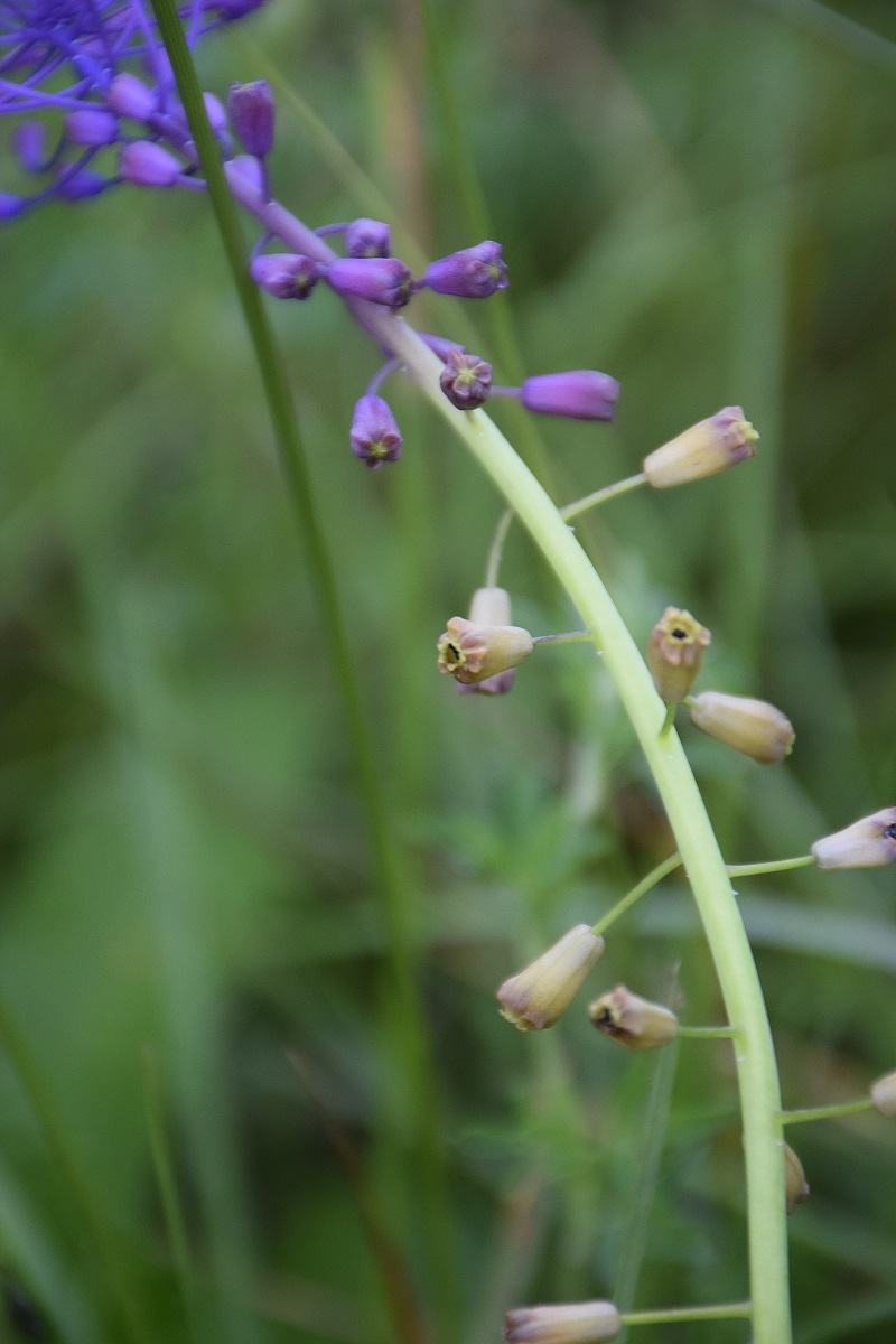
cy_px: 672
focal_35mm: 210
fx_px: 7839
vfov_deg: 9.8
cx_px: 448
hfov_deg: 6.5
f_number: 7.1
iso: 400
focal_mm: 140
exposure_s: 1/125
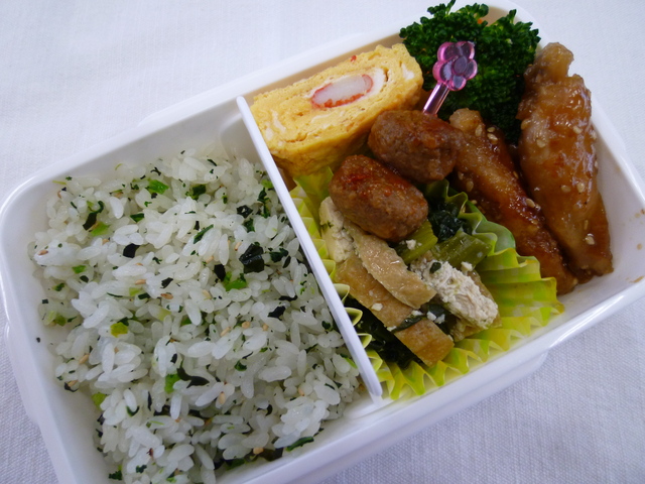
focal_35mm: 24
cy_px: 242
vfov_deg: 56.8
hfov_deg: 71.6
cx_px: 322
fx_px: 447
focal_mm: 4.3
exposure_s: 1/60
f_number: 2.2
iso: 160
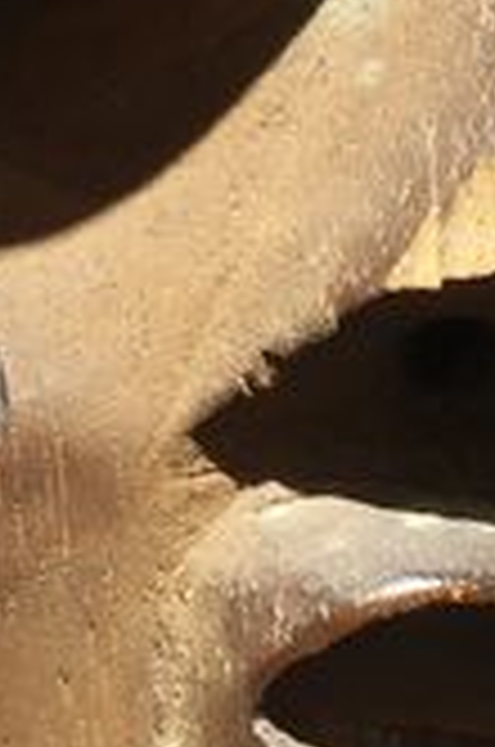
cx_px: 196
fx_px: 6669
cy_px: 1125
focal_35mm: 322
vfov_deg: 6.3
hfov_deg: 4.3
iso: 160
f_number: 8
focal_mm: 27
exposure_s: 1/1.7
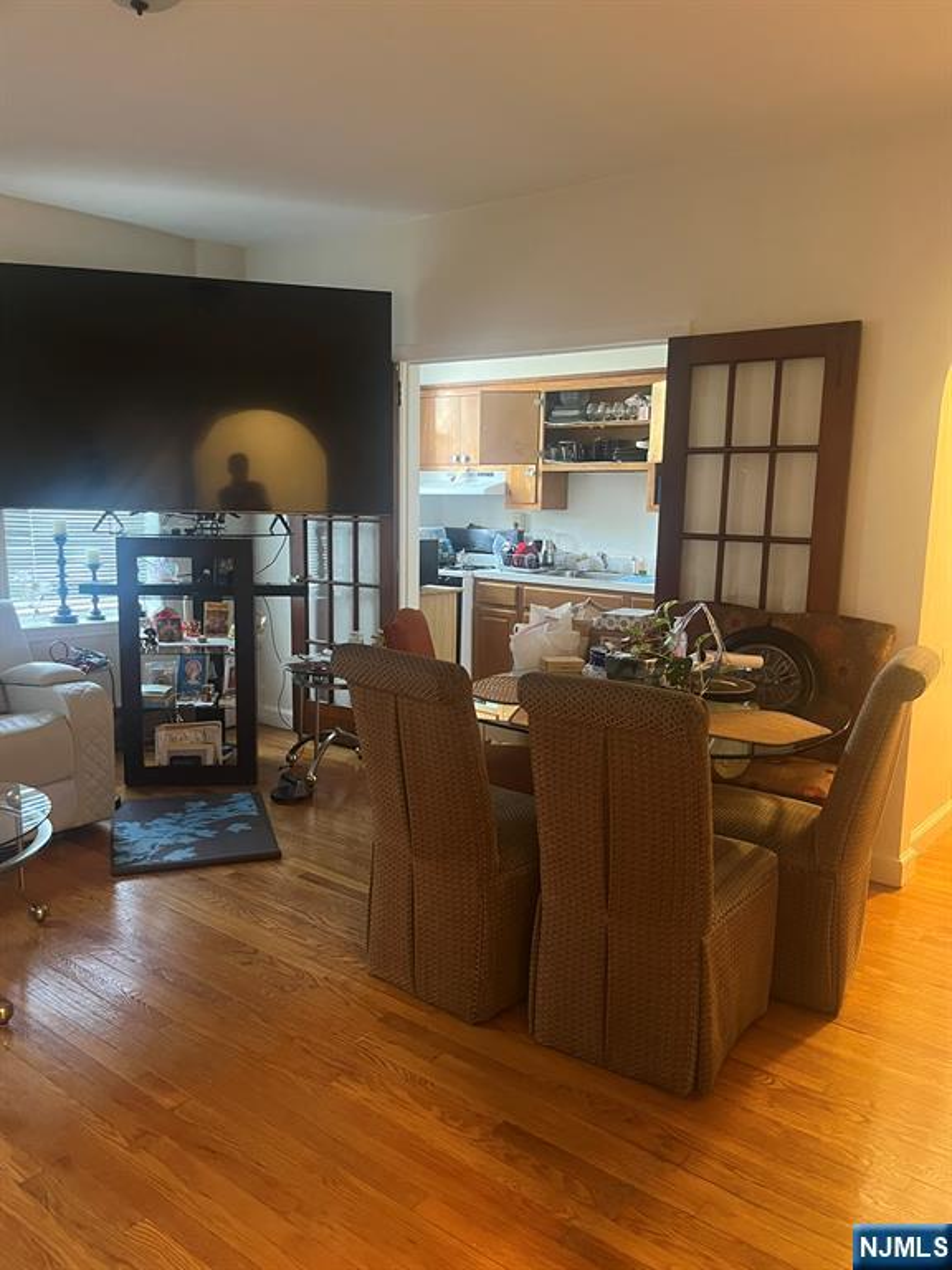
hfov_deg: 53.1
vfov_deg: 67.3
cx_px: 476
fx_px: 953
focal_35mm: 26
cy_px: 635
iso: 500
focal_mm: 5.1
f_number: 1.6
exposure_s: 1/40
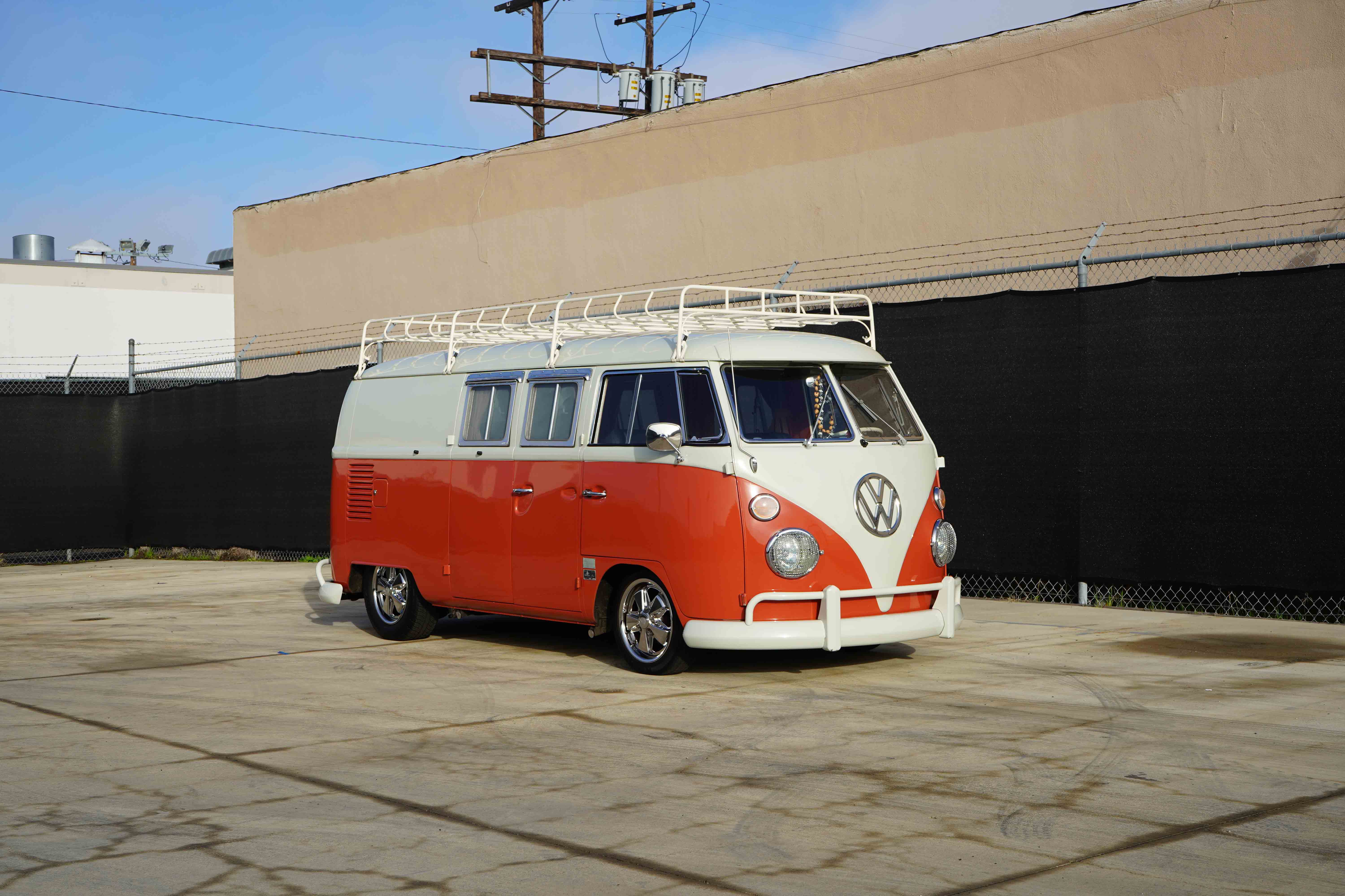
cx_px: 672
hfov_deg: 42.7
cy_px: 448
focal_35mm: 46
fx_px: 1718
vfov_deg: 29.2
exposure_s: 1/160
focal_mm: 46
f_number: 11
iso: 100
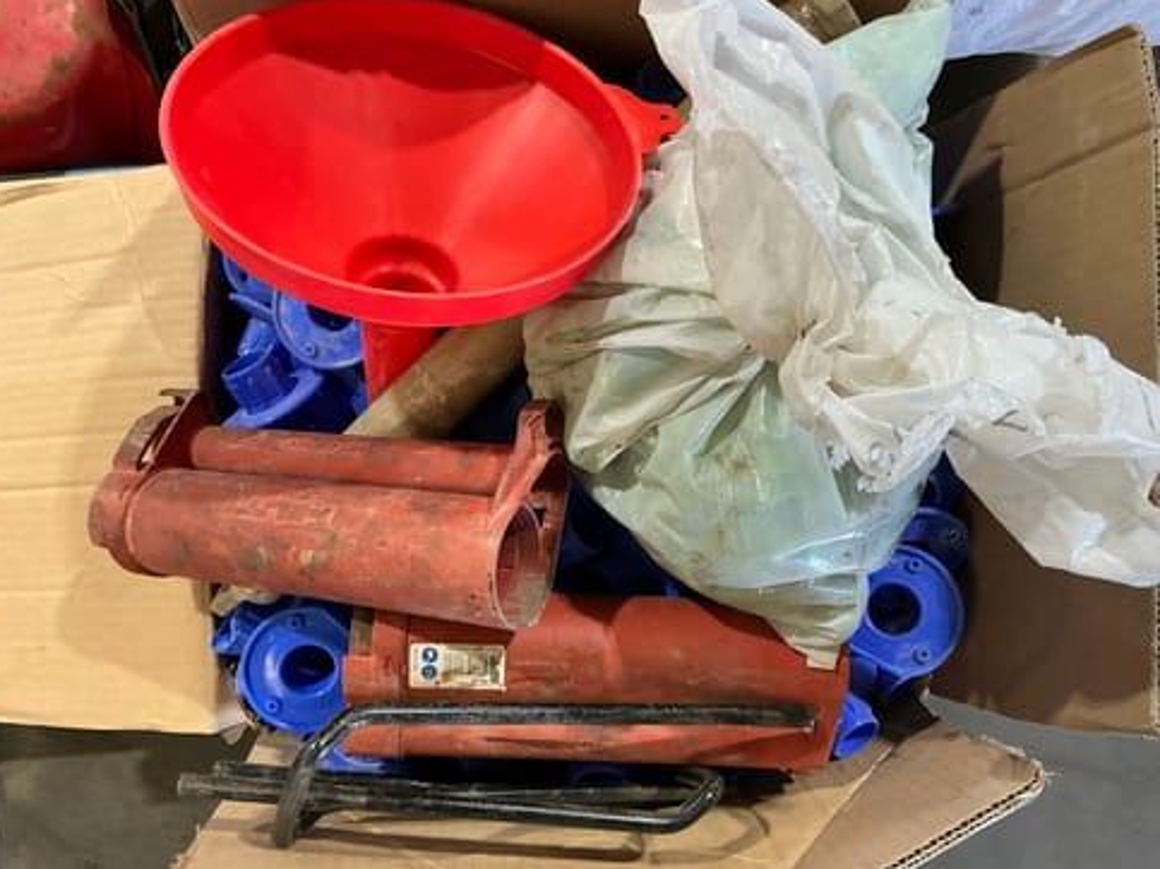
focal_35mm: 29
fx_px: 972
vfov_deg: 48.2
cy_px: 443
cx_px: 569
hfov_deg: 61.7
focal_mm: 3
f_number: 1.8
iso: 125
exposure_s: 1/50
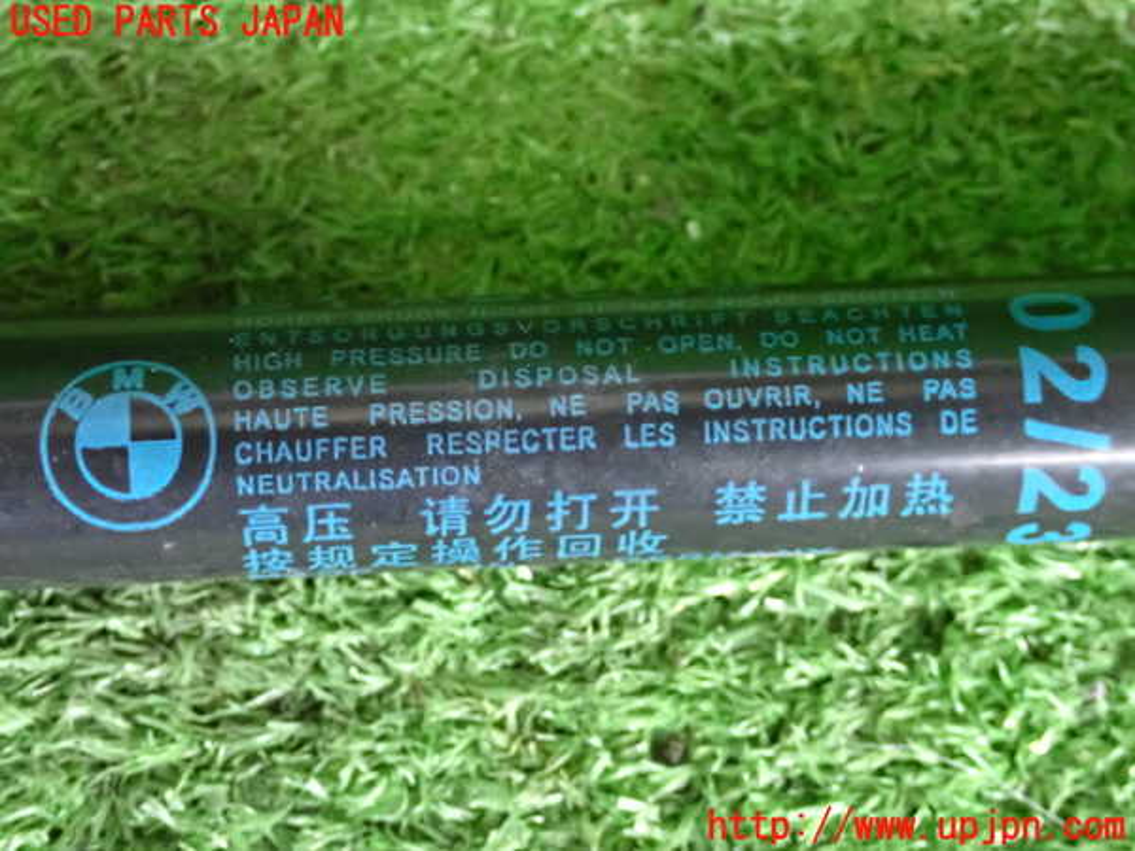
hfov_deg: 29.0
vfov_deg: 21.9
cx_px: 568
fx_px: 2197
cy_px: 426
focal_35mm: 67
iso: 3200
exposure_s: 1/60
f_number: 3.8
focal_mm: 11.88
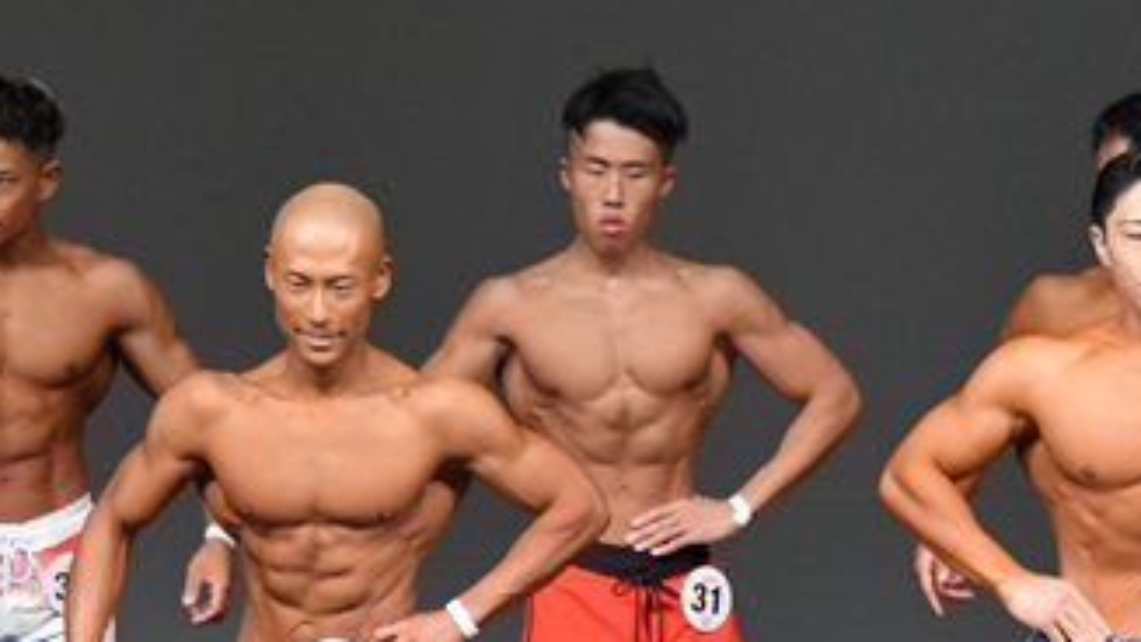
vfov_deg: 1.9
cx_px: 382
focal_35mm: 633
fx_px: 19153
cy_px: 659
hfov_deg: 3.4
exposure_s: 1/400
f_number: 5.6
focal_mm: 170
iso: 4000
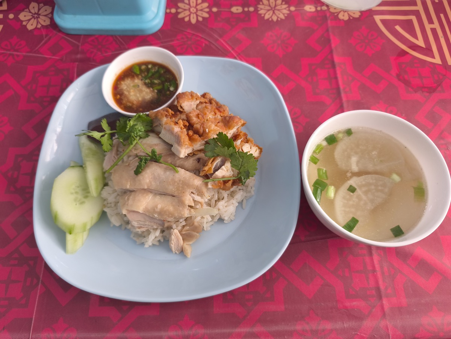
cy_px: 170
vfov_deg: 58.9
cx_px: 226
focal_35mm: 23
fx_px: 300
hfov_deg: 73.9
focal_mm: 6.57
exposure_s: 1/100
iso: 125
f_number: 1.6
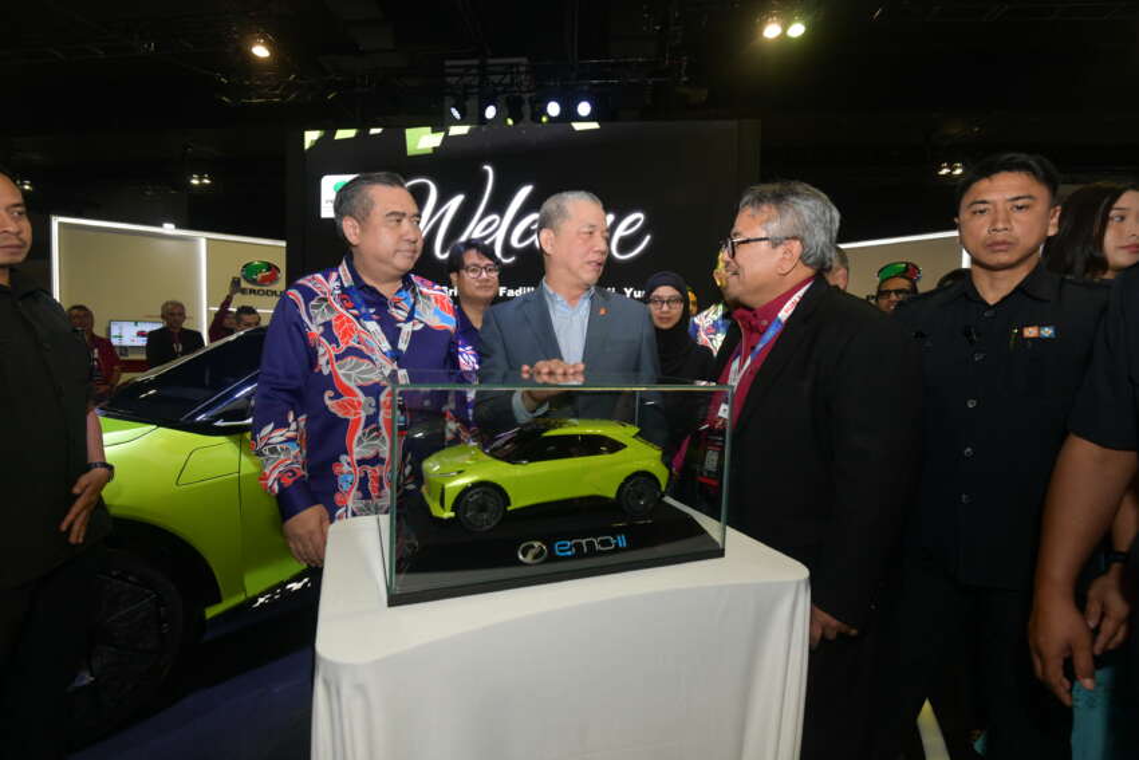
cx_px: 570
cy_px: 380
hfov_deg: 96.7
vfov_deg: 73.8
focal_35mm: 16
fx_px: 506
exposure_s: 1/200
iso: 2000
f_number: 6.3
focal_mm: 16
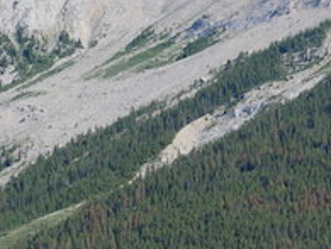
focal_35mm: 131
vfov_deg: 11.2
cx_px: 626
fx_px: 1255
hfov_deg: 13.3
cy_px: 268
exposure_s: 1/400
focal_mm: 16
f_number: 6.3
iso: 200
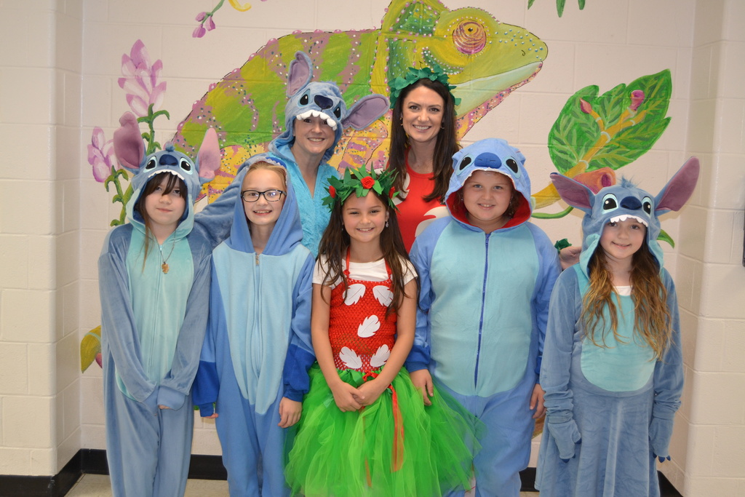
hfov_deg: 46.4
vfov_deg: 31.9
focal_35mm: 42
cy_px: 248
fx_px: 869
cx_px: 372
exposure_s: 1/60
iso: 720
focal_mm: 28
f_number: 4
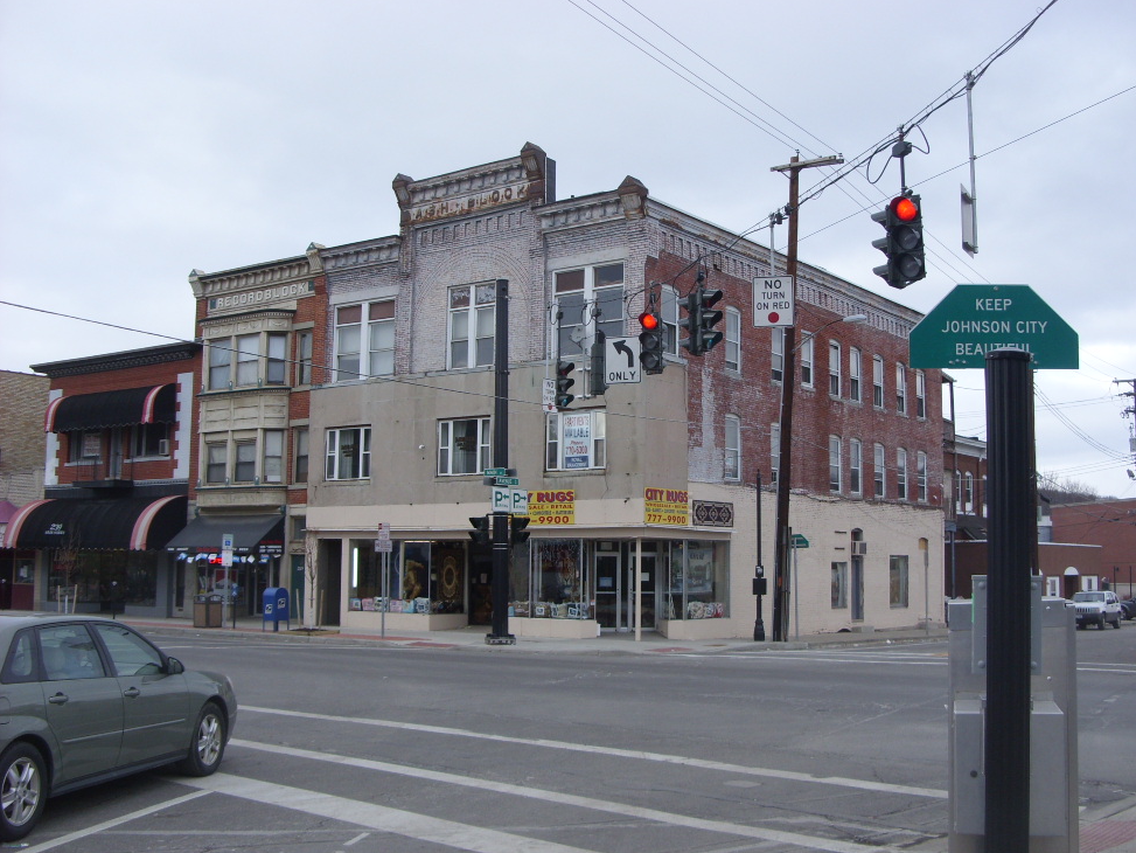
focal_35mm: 40
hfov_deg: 46.8
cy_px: 424
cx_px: 595
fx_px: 1313
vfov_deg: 36.0
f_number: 2.8
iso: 50
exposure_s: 1/369
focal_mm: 6.3
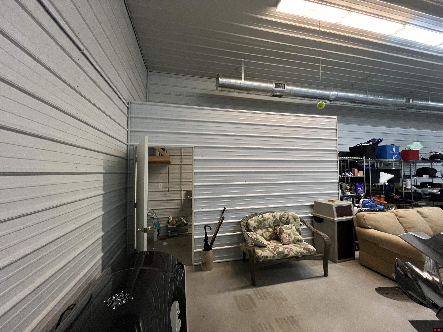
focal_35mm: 13
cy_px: 166
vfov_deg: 89.9
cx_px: 222
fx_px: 166
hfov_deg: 106.2
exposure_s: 1/60
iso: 320
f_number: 1.8
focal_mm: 1.57
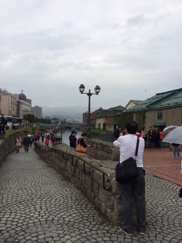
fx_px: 211
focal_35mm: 30
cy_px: 122
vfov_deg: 60.0
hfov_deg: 46.7
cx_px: 91
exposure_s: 1/2564
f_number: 2.2
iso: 40
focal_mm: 4.12
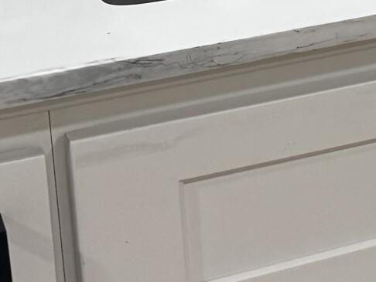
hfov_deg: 10.9
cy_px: -209
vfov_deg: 9.6
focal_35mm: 148
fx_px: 1608
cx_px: 962
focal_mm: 6.76
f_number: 1.78
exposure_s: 1/120
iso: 125
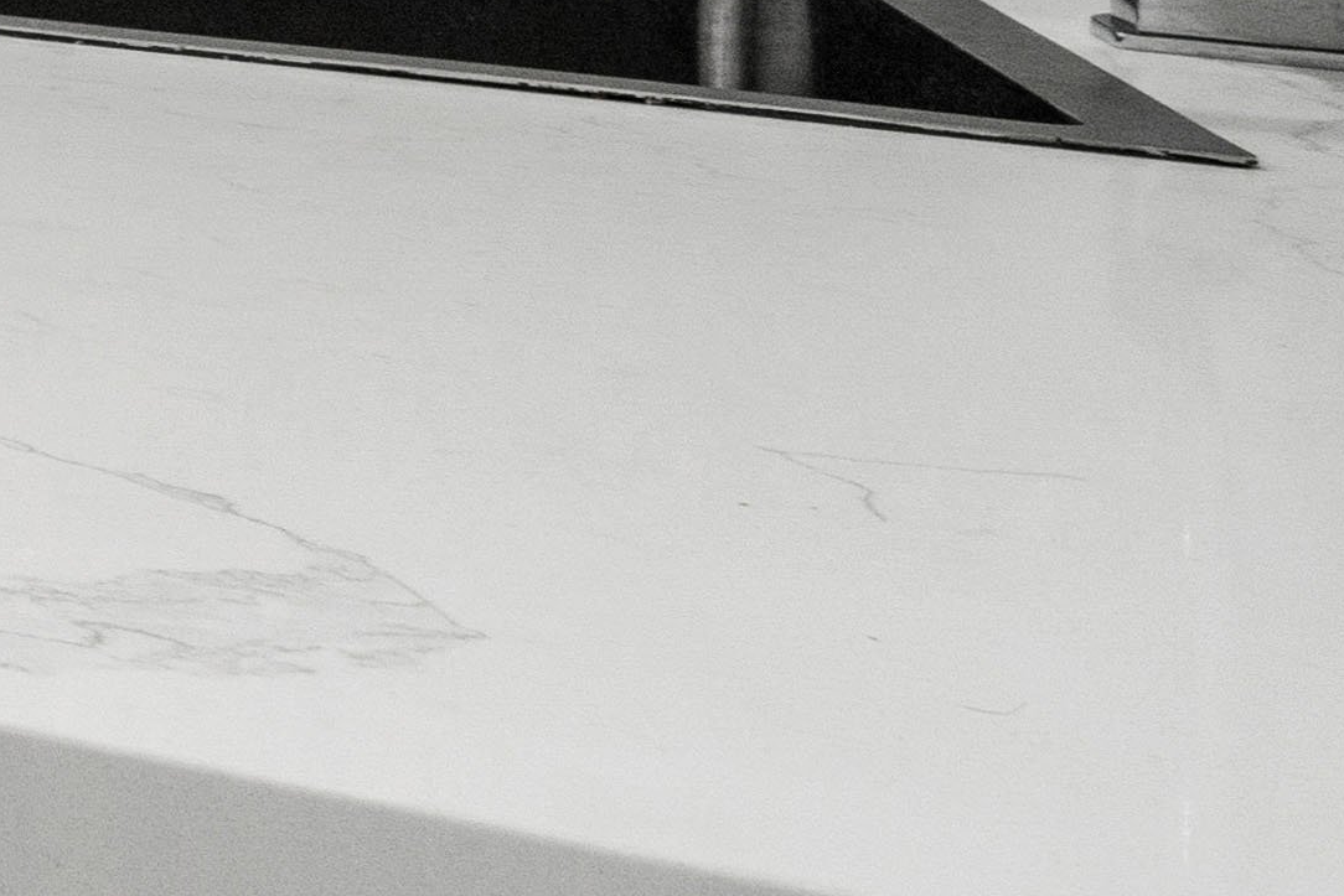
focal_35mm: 88
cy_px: -775
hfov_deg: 9.9
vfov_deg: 13.7
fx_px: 3286
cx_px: -3195
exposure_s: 1/10
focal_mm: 12
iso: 500
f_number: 9
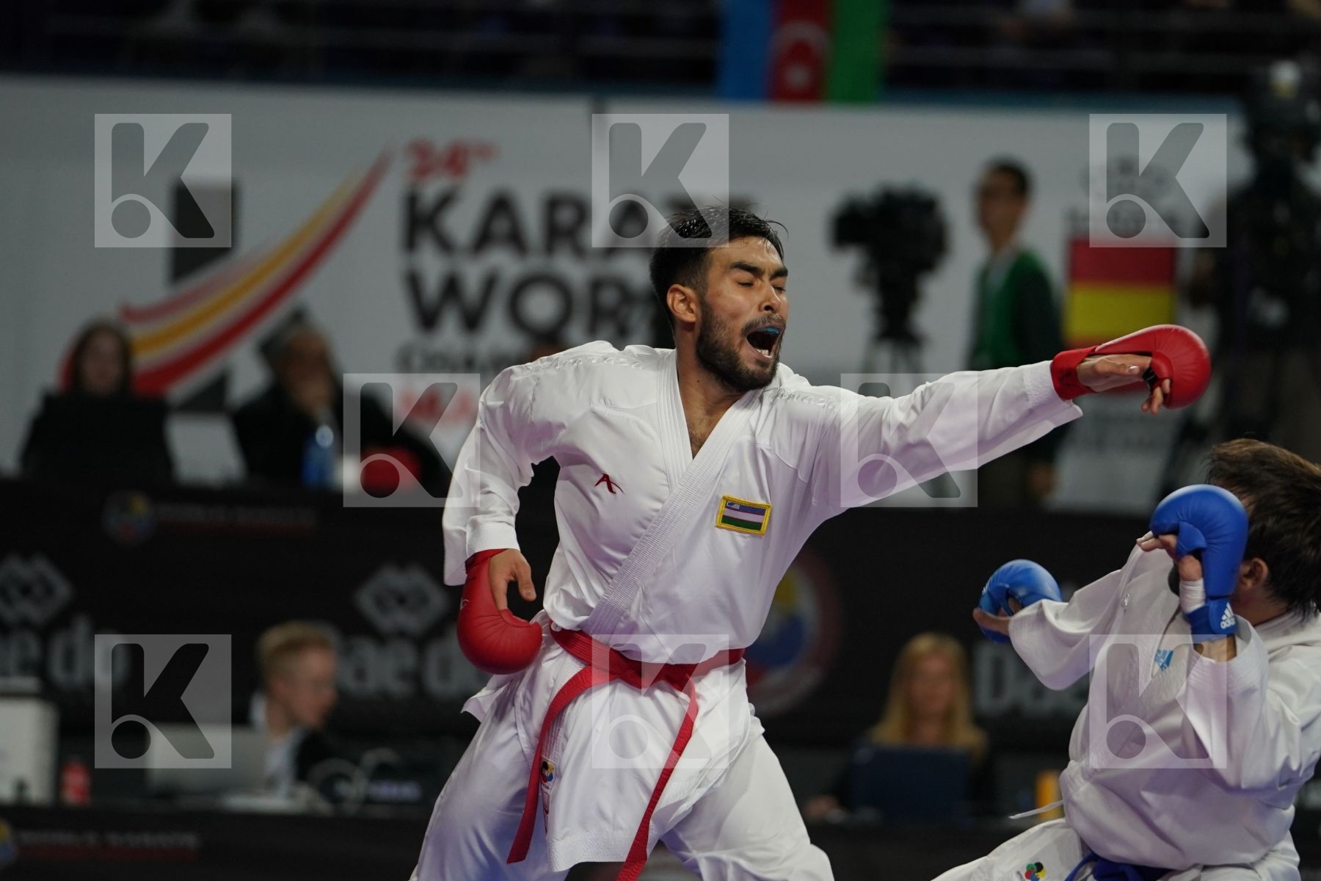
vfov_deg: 4.7
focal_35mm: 292
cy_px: 440
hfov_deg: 7.1
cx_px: 660
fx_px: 10714
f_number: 2.8
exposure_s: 1/1000
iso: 1000
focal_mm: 195
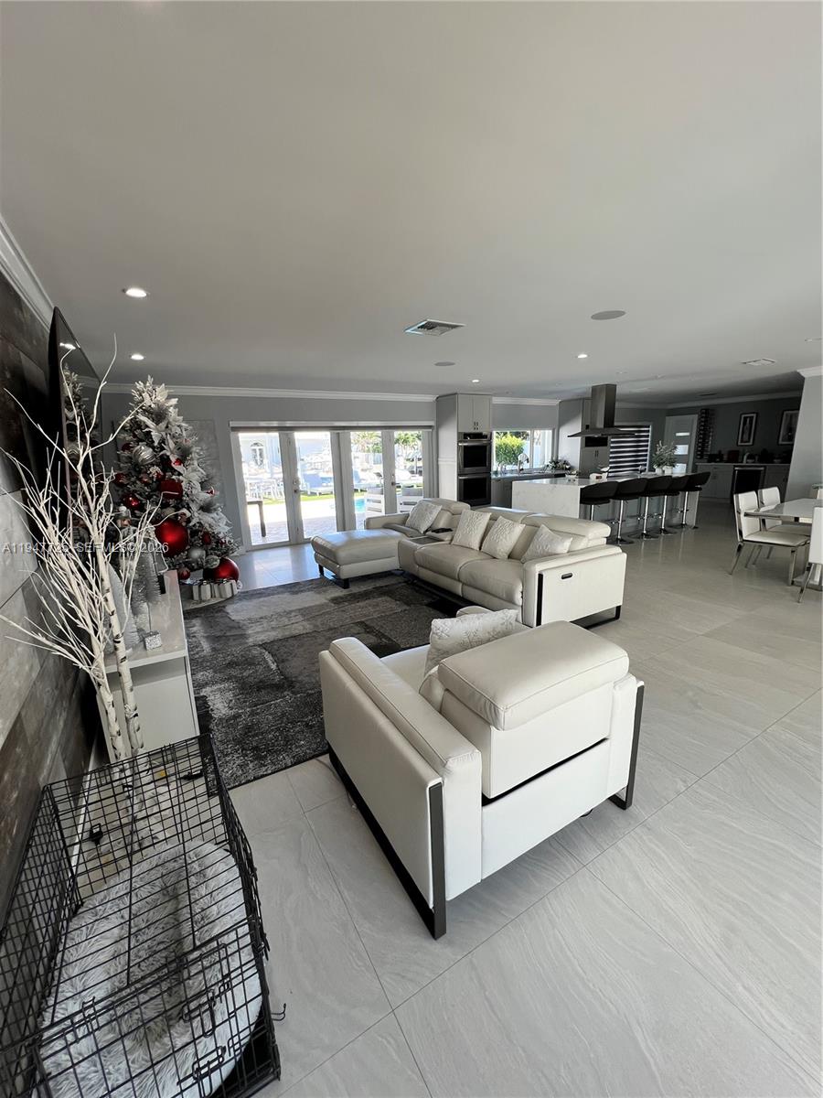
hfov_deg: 89.9
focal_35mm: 13
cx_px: 412
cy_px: 549
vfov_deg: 106.2
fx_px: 412
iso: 40
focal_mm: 1.57
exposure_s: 1/120
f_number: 1.8
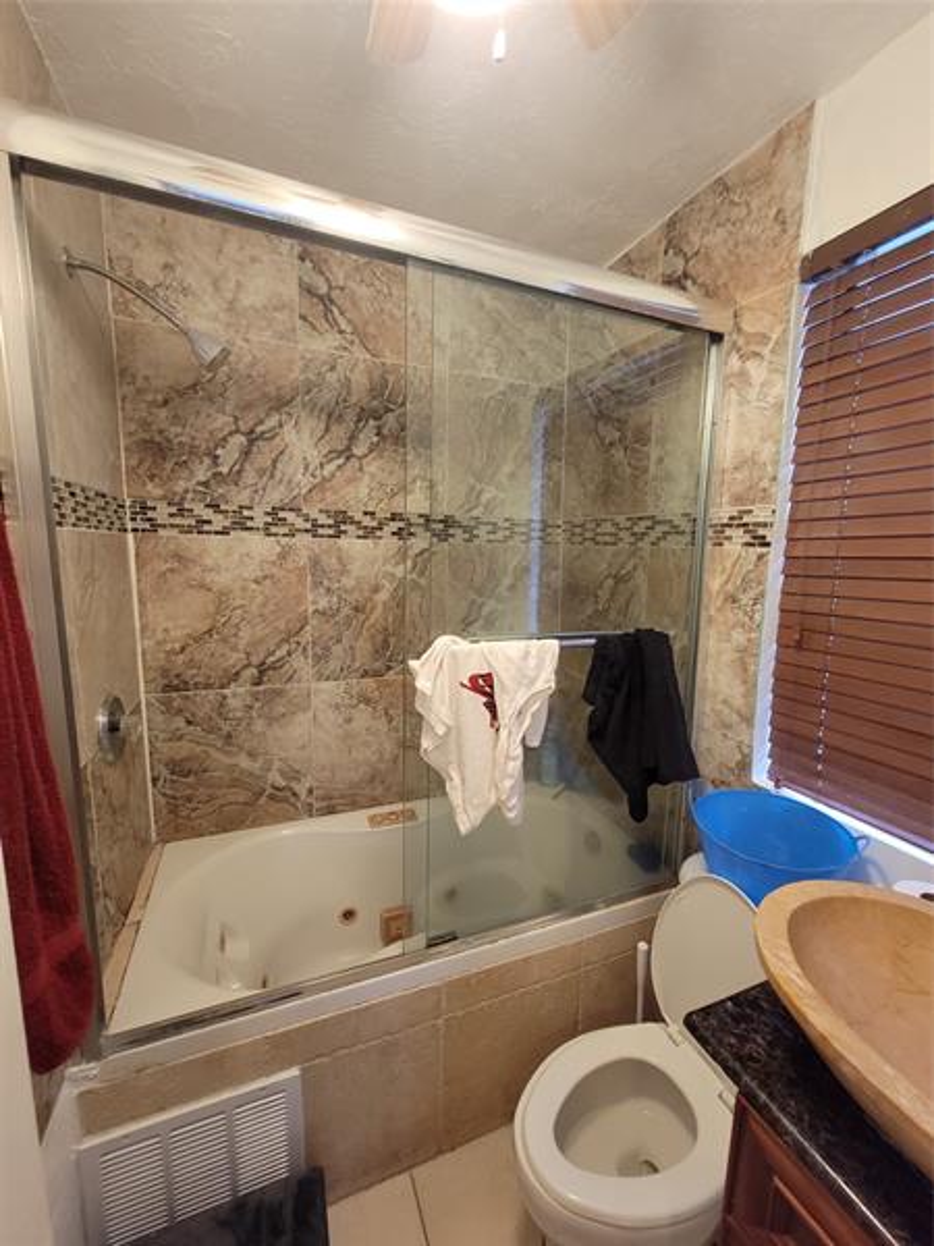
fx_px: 468
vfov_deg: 106.2
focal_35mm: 13
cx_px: 467
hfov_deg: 89.9
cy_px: 623
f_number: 2.2
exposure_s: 1/30
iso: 500
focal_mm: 2.2
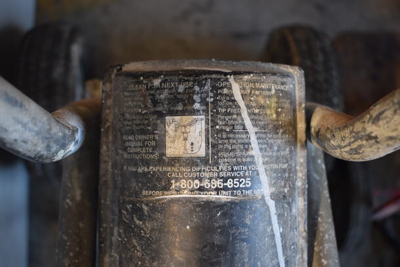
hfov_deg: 46.4
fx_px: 467
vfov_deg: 32.0
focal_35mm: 42
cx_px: 200
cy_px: 134
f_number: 4.2
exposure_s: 1/60
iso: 1000
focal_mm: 28
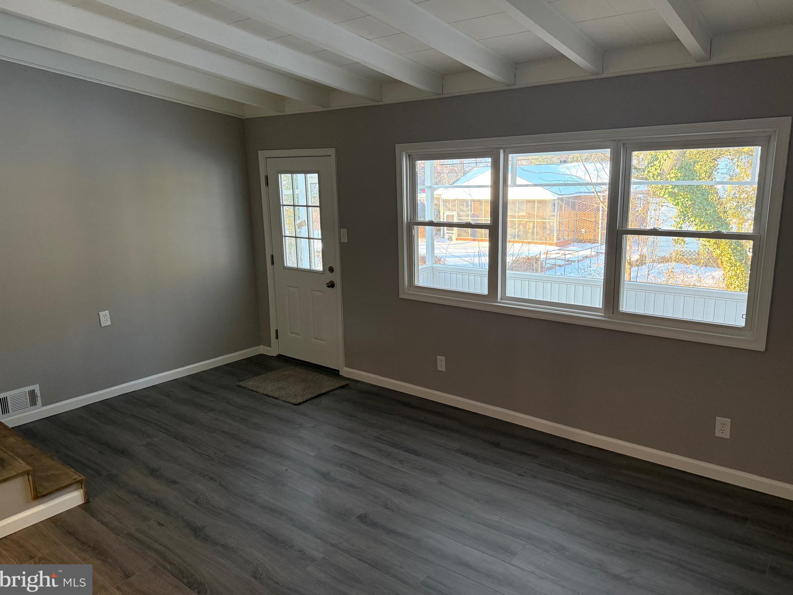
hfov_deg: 69.4
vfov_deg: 54.9
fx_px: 573
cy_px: 288
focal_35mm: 25
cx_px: 405
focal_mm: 6.76
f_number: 1.78
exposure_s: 1/60
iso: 320
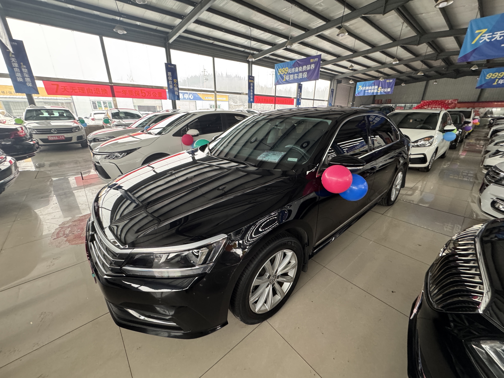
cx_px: 252
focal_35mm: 14
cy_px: 189
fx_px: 204
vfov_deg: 85.7
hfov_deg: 102.1
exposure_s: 1/60
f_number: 2.2
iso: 400
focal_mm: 2.22
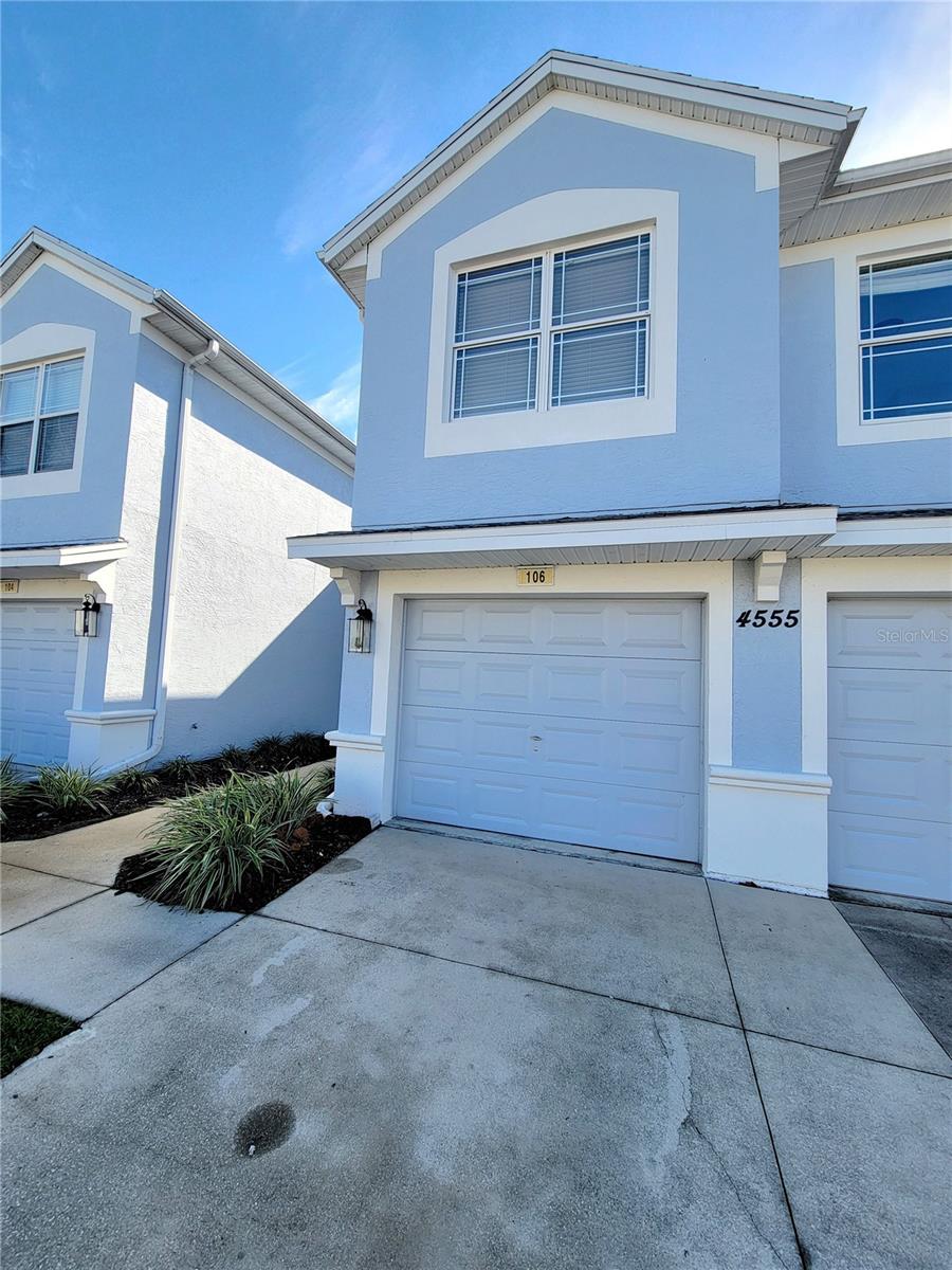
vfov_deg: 106.2
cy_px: 635
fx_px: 477
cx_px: 476
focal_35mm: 13
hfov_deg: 89.9
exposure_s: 1/833
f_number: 2.2
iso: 50
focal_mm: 2.2
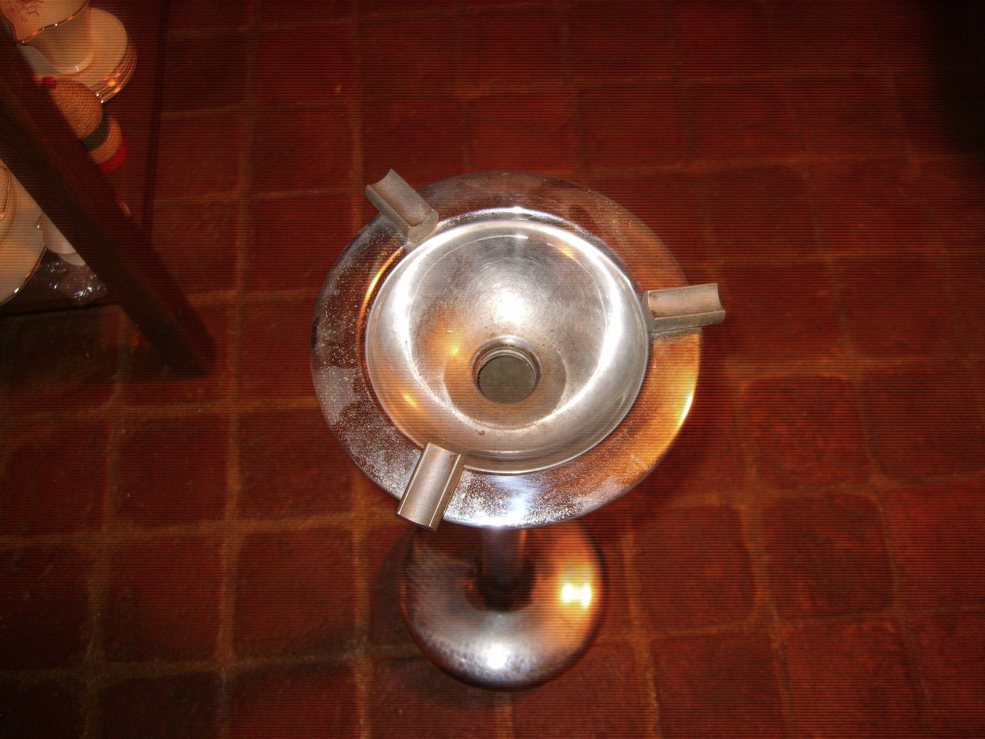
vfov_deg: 40.7
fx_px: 996
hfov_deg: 52.6
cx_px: 492
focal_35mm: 35
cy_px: 370
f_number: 2.8
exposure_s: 1/30
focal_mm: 7.4
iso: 100
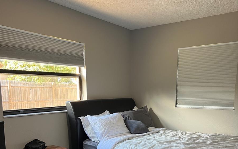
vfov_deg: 32.7
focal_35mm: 37
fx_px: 240
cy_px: 135
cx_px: 118
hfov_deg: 52.7
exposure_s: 1/60
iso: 80
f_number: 1.5
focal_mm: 5.7
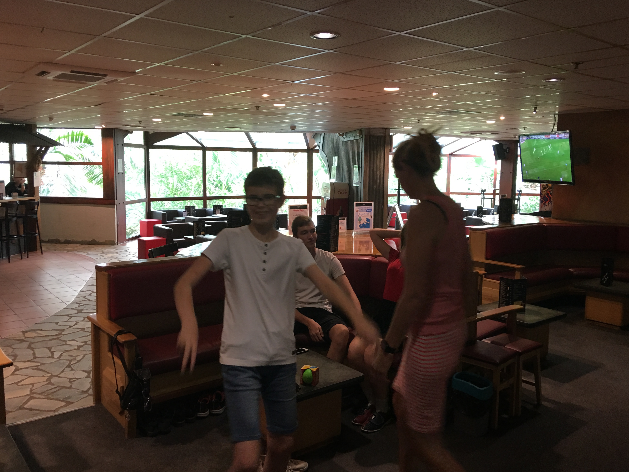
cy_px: 235
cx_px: 317
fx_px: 545
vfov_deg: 46.8
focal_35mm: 30
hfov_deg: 60.0
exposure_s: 1/17
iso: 64
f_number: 2.2
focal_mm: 4.15
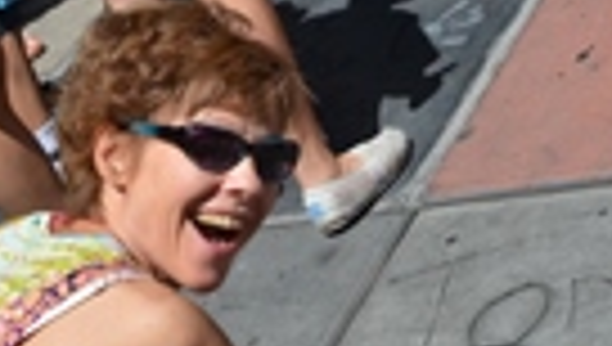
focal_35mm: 105
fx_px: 1707
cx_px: 596
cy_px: 393
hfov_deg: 19.8
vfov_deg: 11.4
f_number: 14
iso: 1000
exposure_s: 1/800
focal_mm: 22
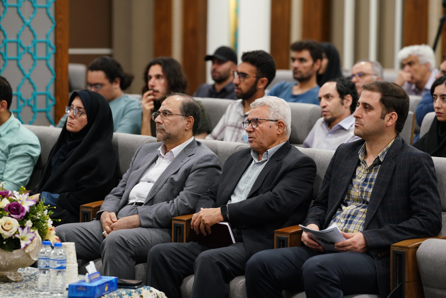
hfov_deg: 15.2
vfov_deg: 10.2
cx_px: 223
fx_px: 1673
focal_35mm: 135
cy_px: 149
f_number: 2.8
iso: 2000
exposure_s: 1/250
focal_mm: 135
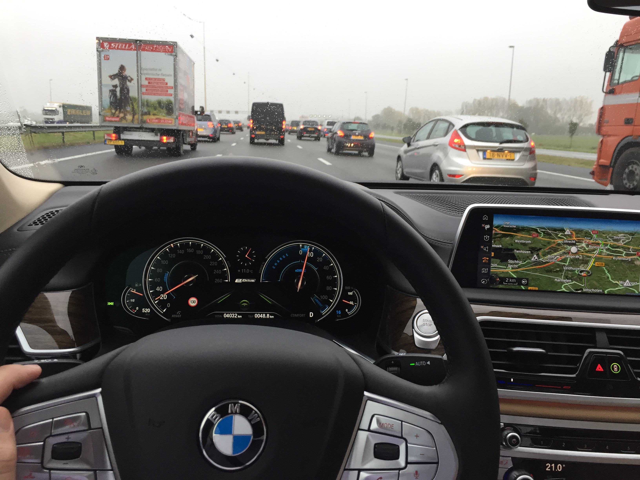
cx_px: 320
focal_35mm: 29
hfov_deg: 61.7
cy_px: 240
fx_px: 536
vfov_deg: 48.2
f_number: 2.2
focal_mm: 4.15
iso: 40
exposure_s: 1/33
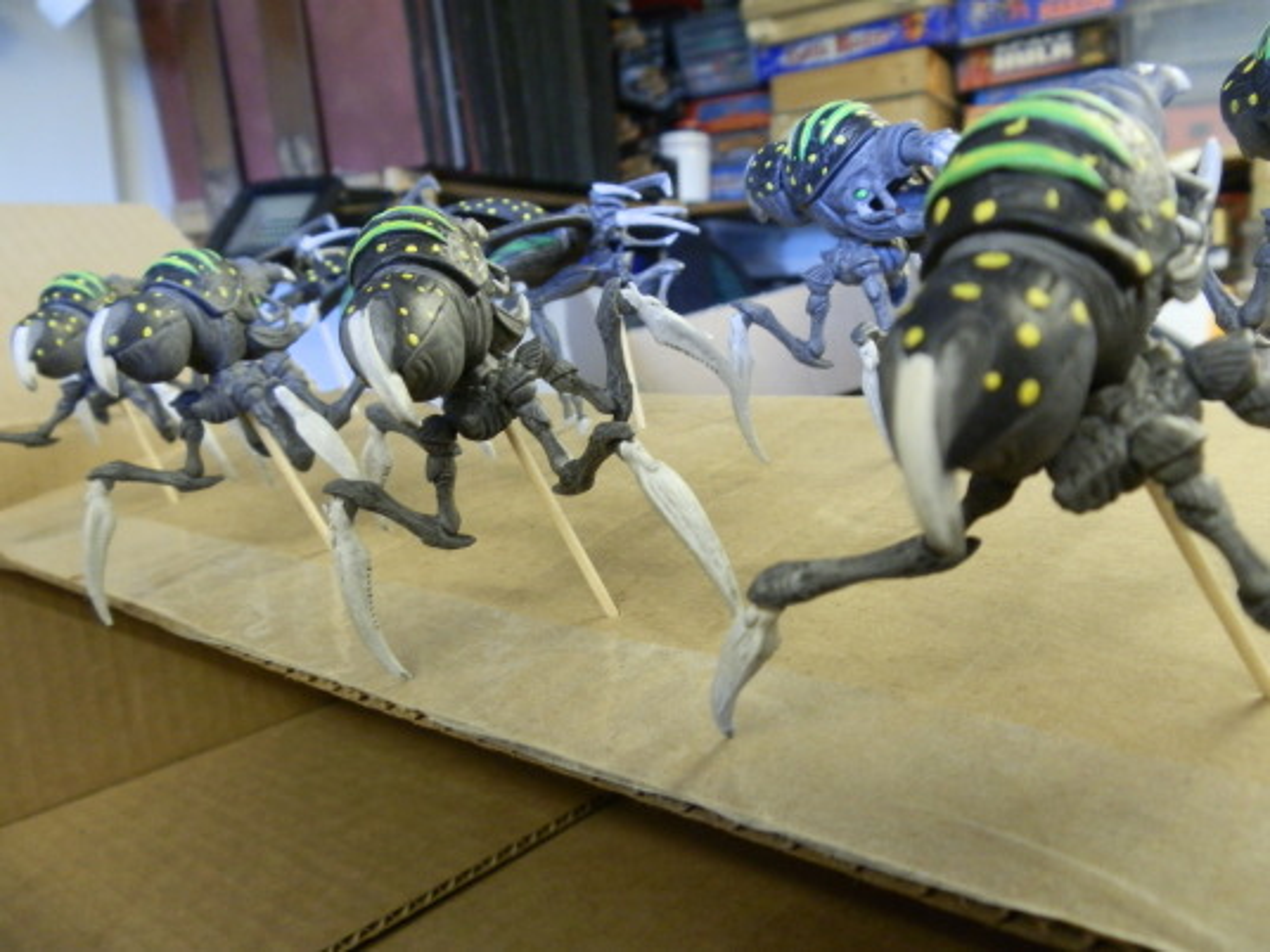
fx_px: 1027
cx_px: 635
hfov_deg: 63.4
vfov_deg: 49.7
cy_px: 476
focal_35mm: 28
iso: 250
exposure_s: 1/8
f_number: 3.1
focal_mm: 5
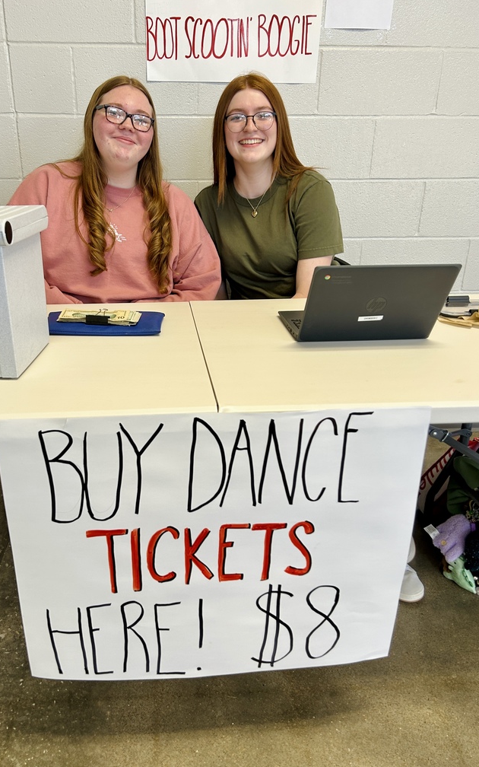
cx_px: 201
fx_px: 585
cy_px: 383
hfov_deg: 44.4
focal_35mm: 28
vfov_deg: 66.5
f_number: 1.5
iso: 100
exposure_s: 1/60
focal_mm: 5.7
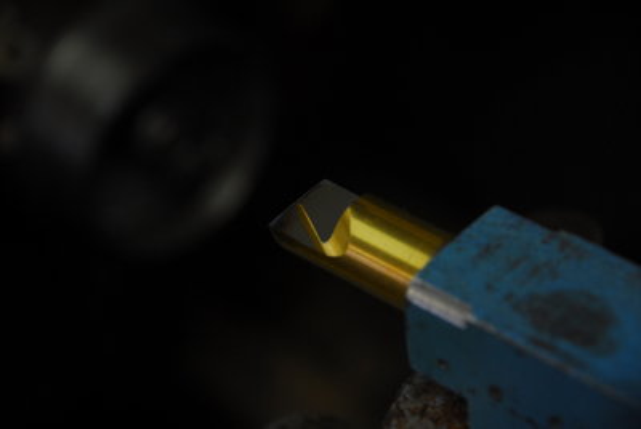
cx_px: 320
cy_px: 214
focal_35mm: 202
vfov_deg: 6.8
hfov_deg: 10.1
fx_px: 3611
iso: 400
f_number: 5.6
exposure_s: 1/15
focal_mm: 135
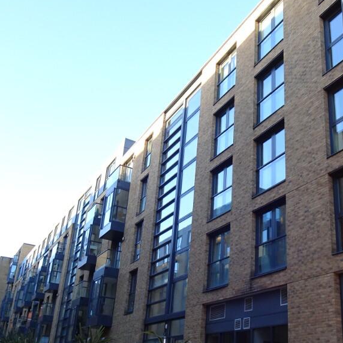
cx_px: 206
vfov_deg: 43.5
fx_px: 426
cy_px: 213
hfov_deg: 43.6
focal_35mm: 38
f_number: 3.5
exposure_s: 1/60
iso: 80
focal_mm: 4.1
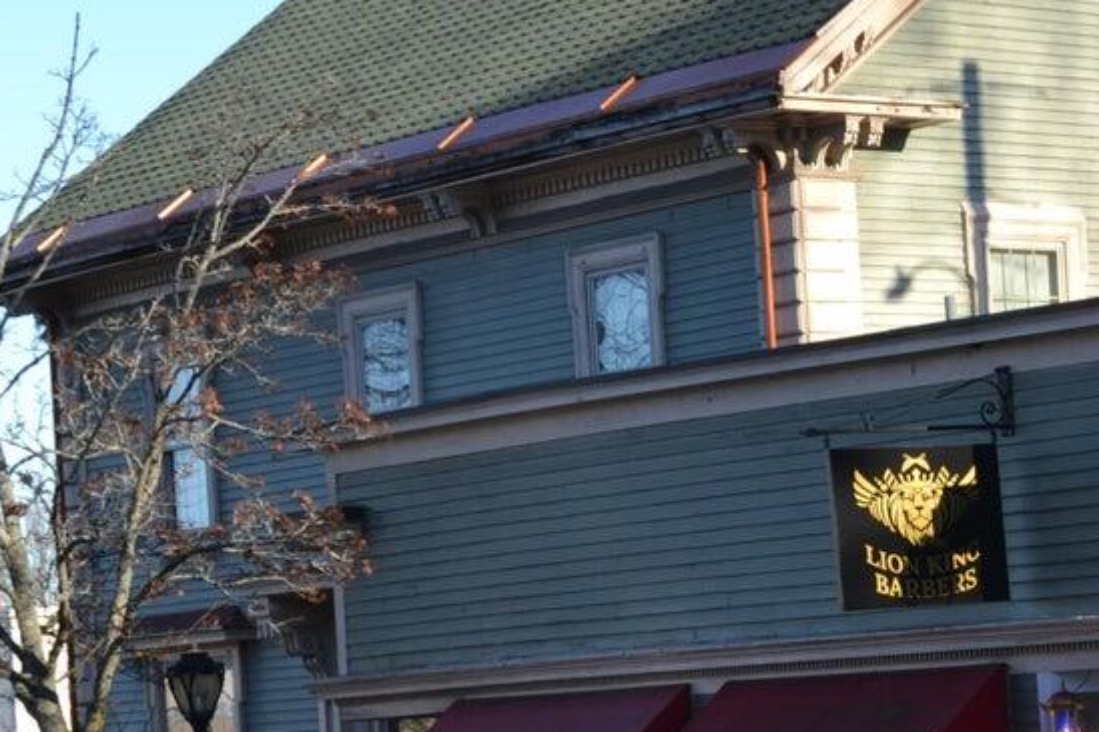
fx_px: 3979
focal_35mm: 130
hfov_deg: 15.3
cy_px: 612
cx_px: 1197
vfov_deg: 10.5
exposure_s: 1/160
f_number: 6.3
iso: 100
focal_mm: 31
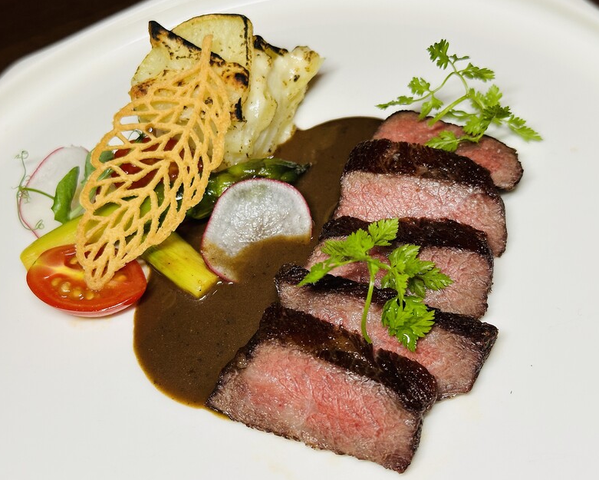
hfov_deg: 36.7
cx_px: 295
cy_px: 240
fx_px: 904
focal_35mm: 51
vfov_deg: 29.7
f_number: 1.78
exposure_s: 1/60
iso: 125
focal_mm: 6.86
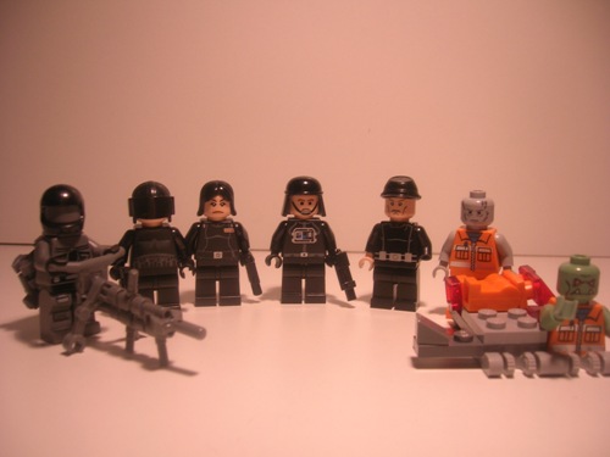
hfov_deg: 54.0
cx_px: 305
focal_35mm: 34
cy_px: 228
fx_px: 599
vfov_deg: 41.8
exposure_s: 1/39
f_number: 2.9
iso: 50
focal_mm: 5.7
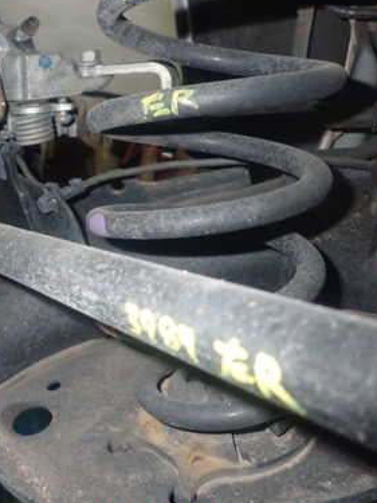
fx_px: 581
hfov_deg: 33.0
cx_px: 1
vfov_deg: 46.8
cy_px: 241
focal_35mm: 40
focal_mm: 4.5
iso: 800
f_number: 5.6
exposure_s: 1/30
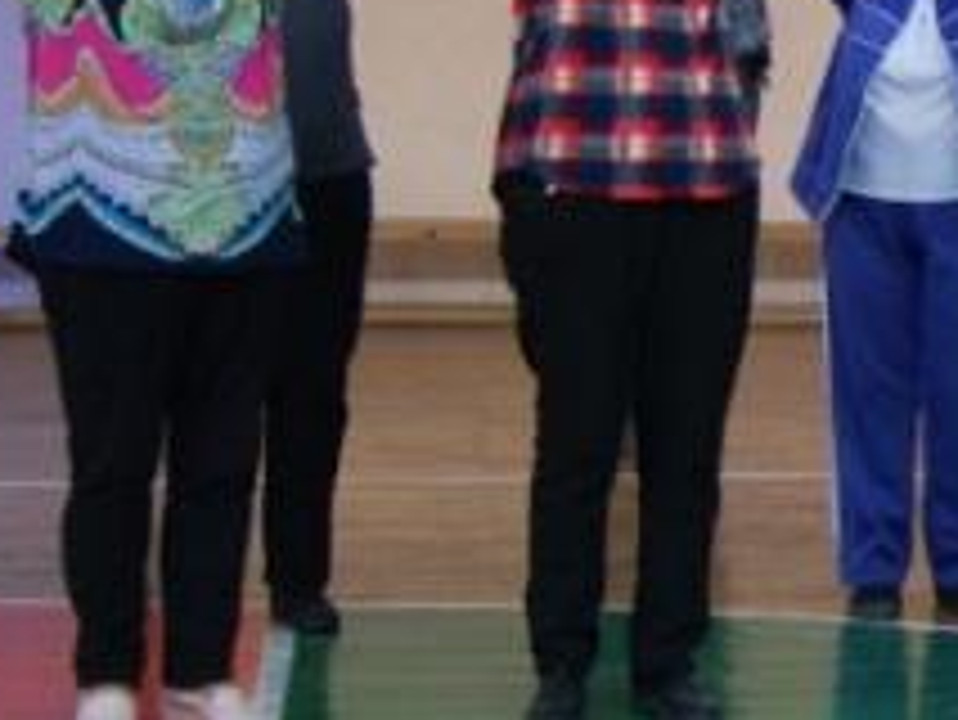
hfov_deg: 9.8
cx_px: 2235
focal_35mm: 180
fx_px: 4984
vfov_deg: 8.2
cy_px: 25
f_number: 4
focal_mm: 26
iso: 400
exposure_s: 1/125
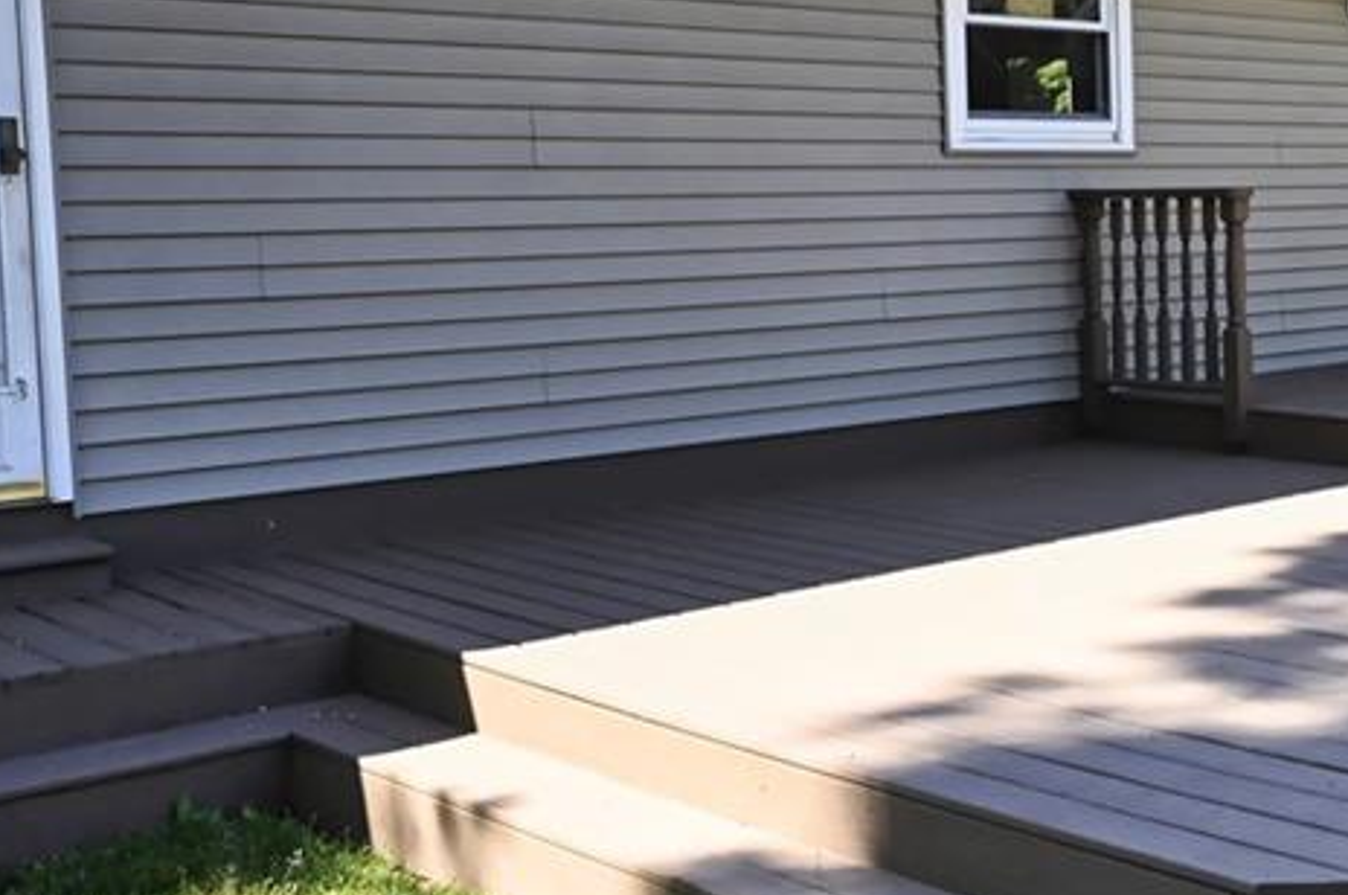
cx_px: 1363
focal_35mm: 53
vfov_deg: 25.4
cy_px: 324
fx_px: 1982
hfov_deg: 34.1
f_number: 5
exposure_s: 1/4000
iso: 3200
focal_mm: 24
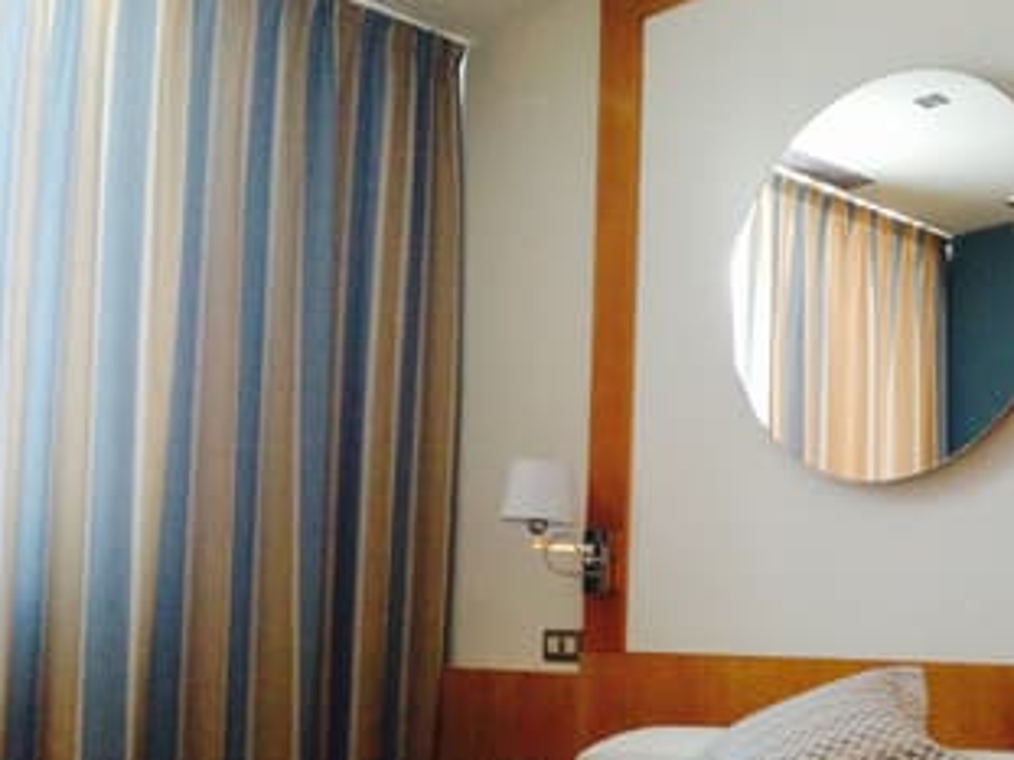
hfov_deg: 36.8
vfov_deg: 28.4
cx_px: 730
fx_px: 1493
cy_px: 509
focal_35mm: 51
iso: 320
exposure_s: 1/17
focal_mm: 4.12
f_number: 2.4
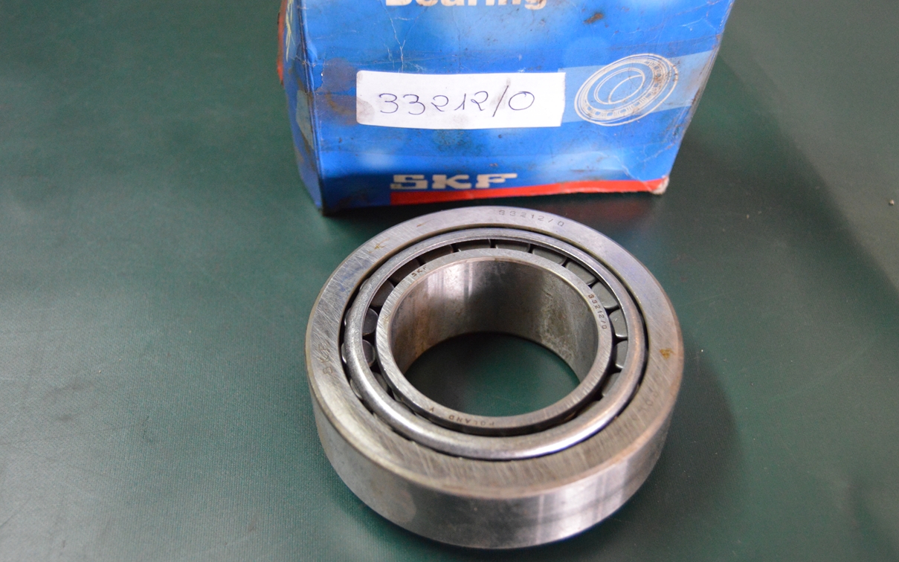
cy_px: 297
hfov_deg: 49.3
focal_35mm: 40
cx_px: 447
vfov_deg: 32.0
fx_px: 980
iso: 2800
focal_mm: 26
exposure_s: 1/60
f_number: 4
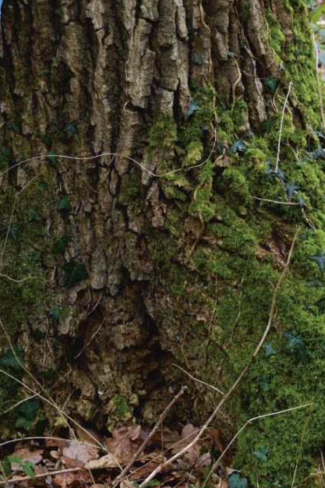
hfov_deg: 7.4
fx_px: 2493
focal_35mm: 184
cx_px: -78
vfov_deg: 10.9
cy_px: -153
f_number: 11
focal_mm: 60
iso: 400
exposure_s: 1/60
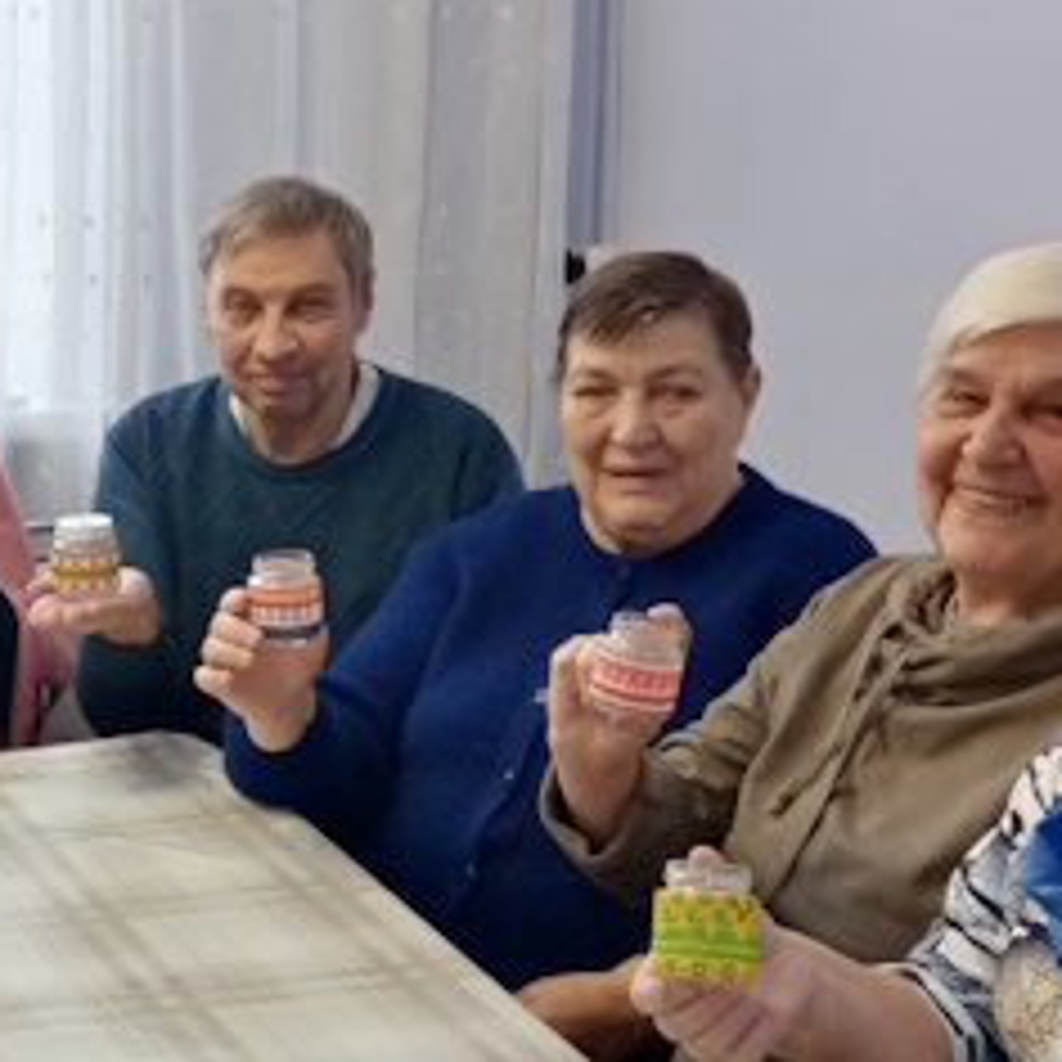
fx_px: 2707
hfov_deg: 21.5
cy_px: 616
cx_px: 18
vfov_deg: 22.2
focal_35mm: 78
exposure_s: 1/25
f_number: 1.8
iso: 330
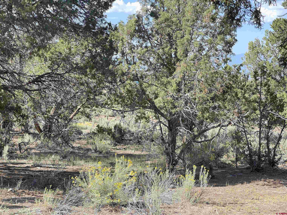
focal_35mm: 64
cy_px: 108
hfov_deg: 30.3
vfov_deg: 22.9
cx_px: 144
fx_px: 531
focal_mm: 7.5
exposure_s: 1/147
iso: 20
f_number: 2.2
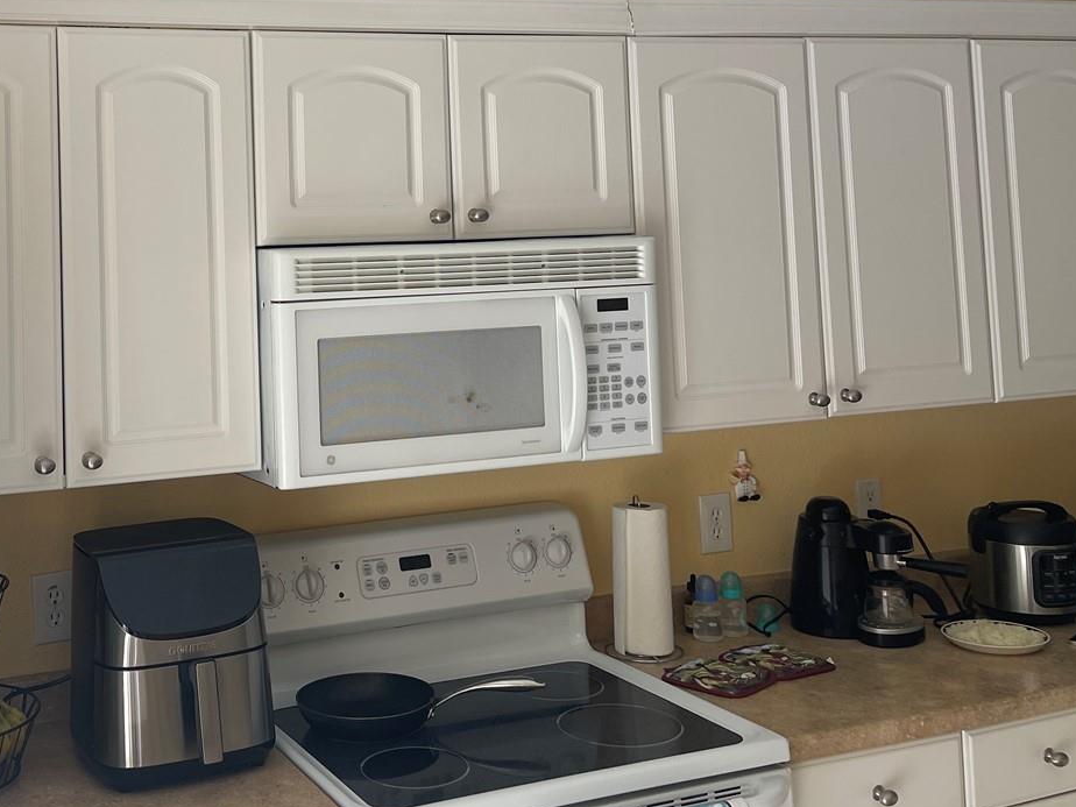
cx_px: 271
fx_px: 1399
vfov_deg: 31.2
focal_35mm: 45
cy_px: 133
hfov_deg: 40.9
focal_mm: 5.1
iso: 40
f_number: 1.6
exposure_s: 1/121
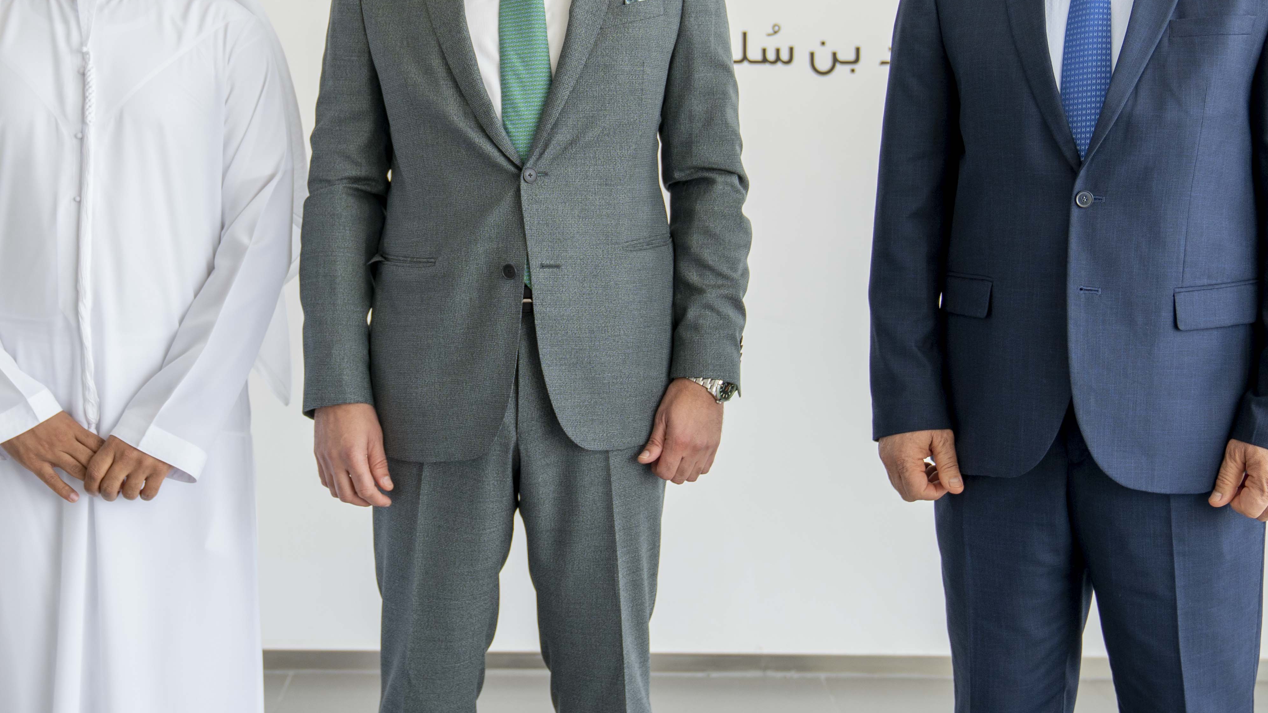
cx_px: 533
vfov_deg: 17.8
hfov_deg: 31.4
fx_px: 2253
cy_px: 138
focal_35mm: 67
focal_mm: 32
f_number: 3.2
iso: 320
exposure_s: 1/125
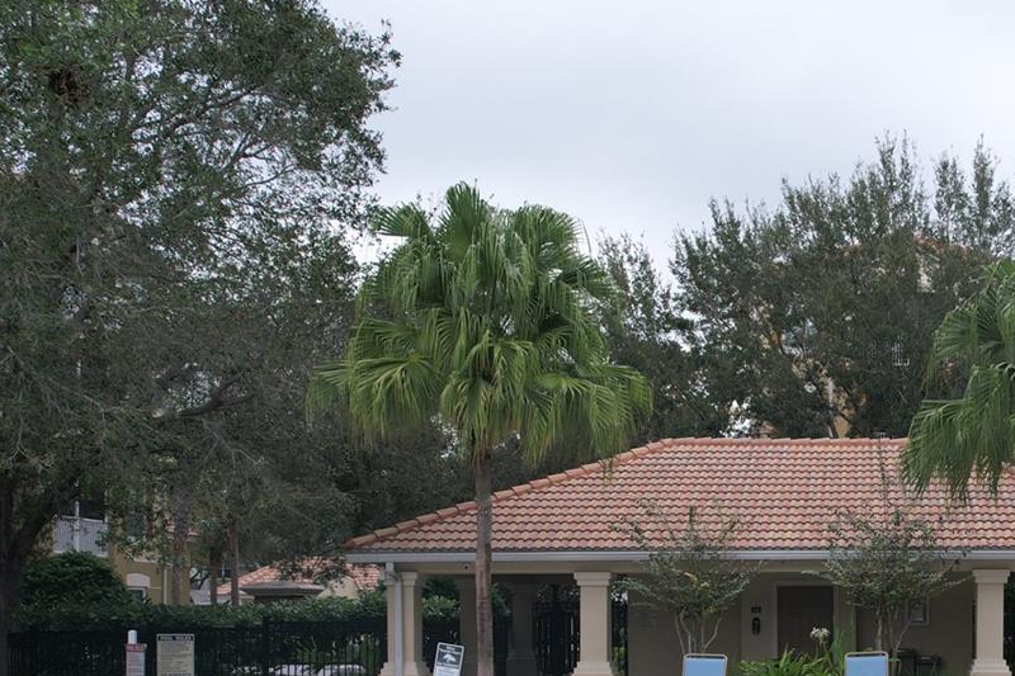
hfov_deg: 41.5
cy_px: 618
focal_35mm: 44
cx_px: 882
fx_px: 1240
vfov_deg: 29.2
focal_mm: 8.38
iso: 100
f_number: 2.8
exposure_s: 1/640
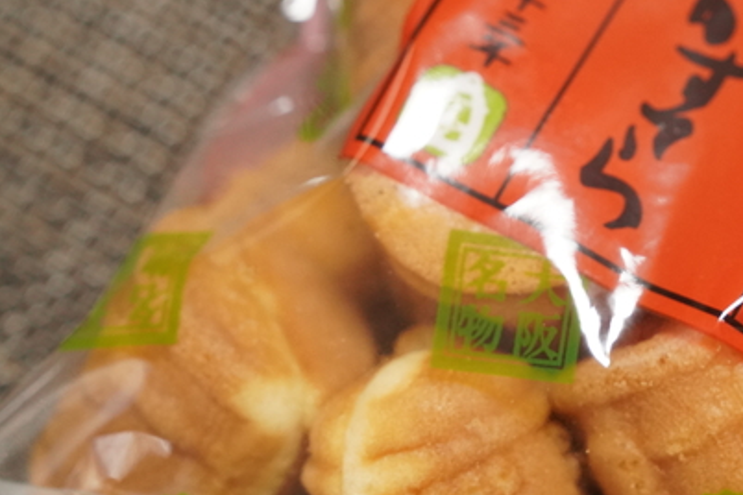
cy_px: 94
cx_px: 722
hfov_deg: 14.2
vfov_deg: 9.6
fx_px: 2951
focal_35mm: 143
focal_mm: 70
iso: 3200
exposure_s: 1/100
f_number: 5.6
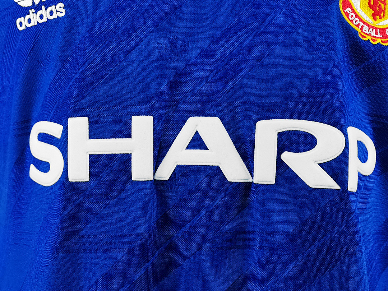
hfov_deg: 40.4
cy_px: 146
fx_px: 527
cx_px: 194
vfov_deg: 30.9
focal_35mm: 47
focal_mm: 5.58
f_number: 1.8
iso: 160
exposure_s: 1/60
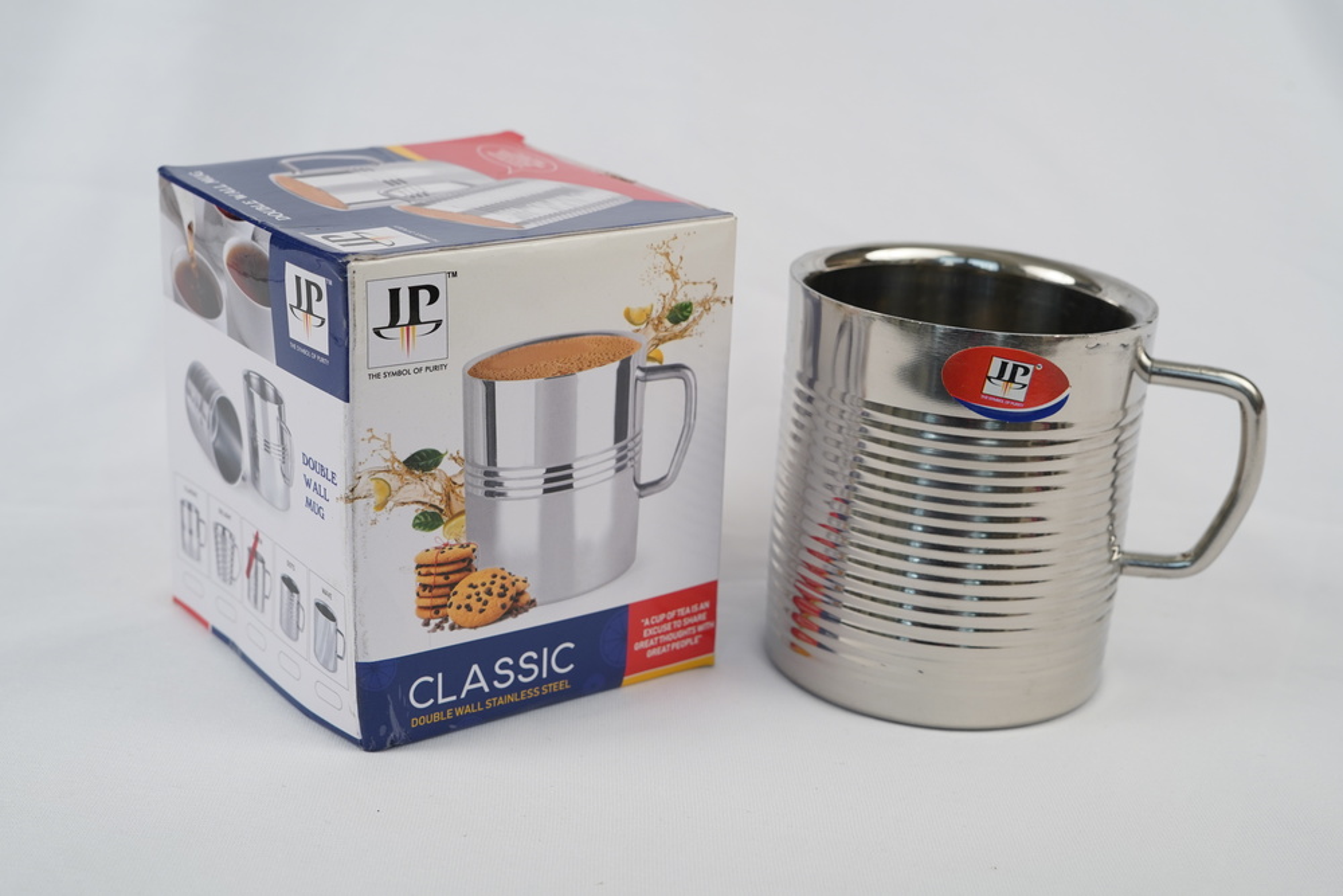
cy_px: 448
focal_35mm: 50
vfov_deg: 27.0
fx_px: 1865
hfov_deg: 39.6
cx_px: 672
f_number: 8
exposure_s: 1/100
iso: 400
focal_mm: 50
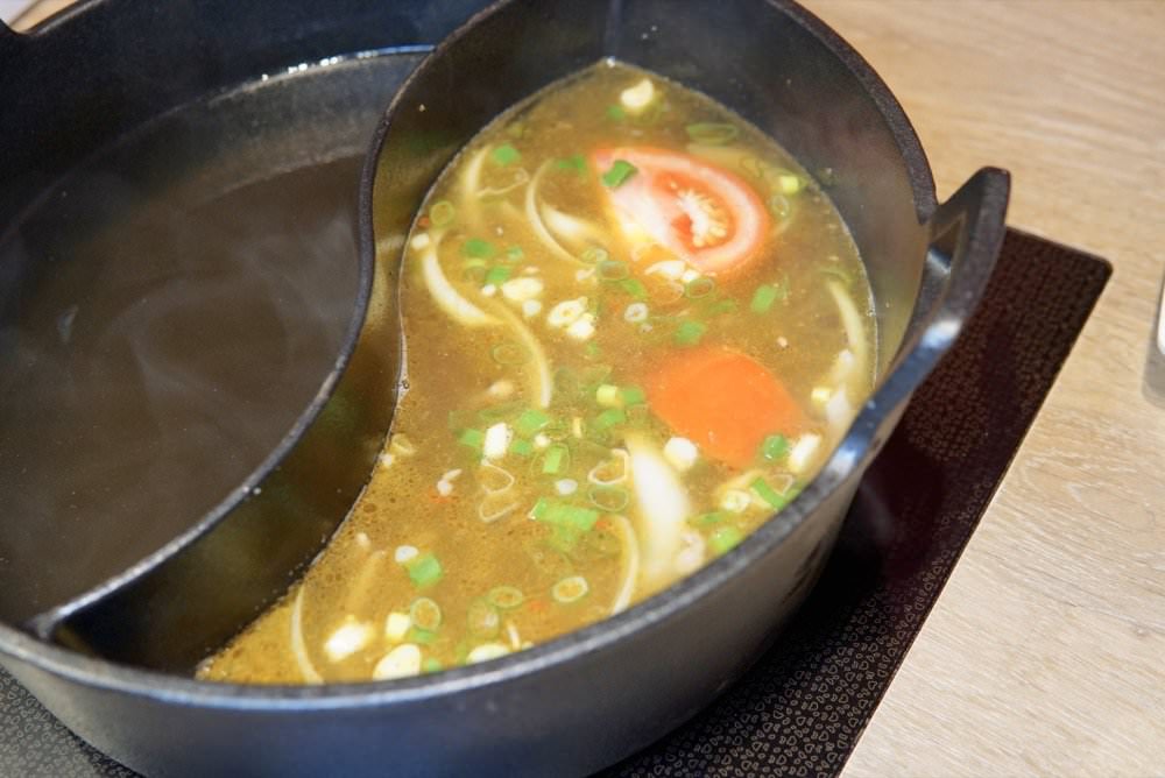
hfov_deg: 43.6
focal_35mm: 45
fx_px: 1457
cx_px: 582
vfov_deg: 29.9
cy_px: 389
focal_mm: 30
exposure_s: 1/60
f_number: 4
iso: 1000
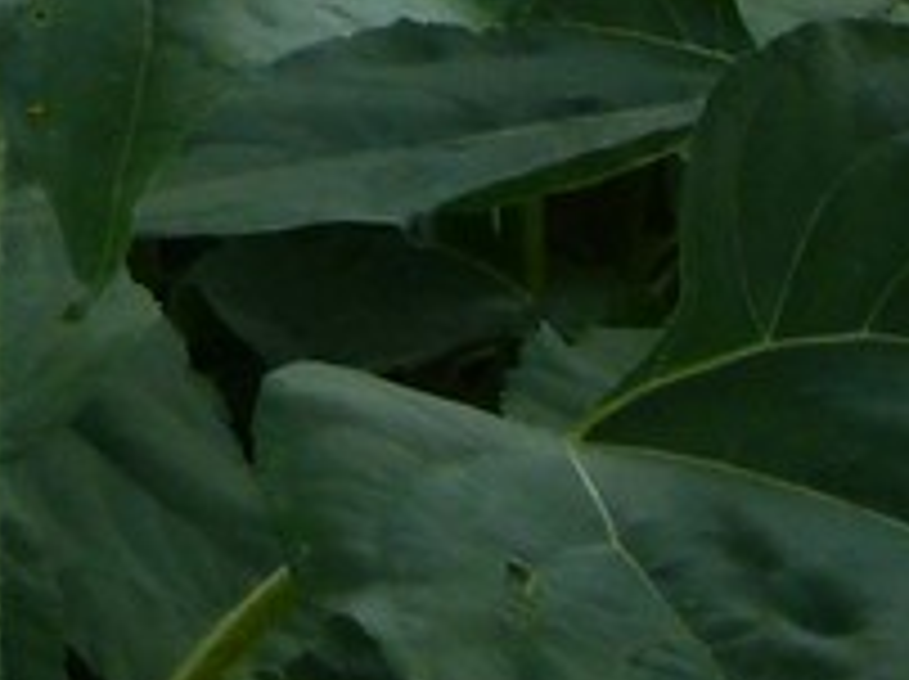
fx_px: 6557
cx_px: -693
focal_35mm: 250
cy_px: -1684
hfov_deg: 7.7
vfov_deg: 5.4
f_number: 4
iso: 100
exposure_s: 1/200
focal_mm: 6.3
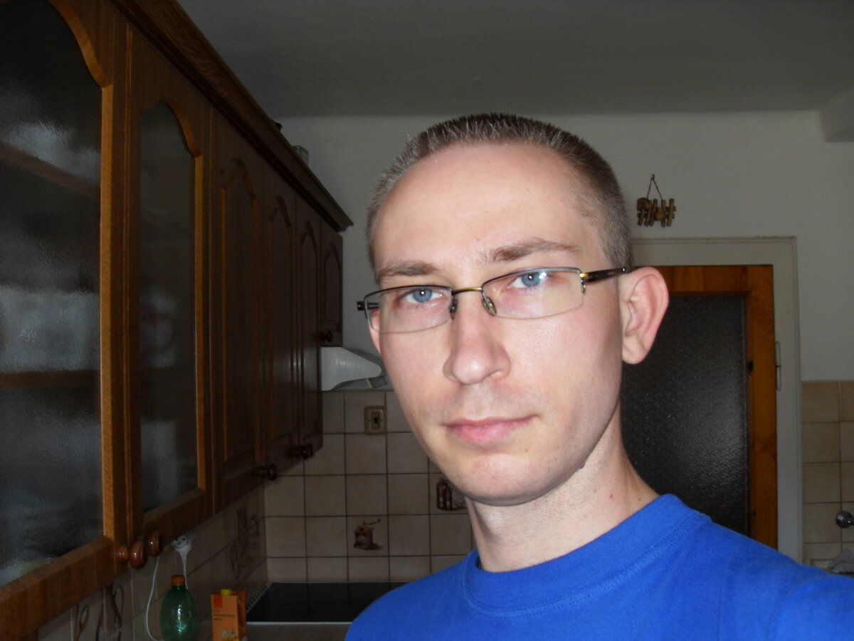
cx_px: 427
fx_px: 863
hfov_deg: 52.6
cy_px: 320
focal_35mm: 35
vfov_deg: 40.7
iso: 100
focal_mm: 6.3
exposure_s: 1/45
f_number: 2.8
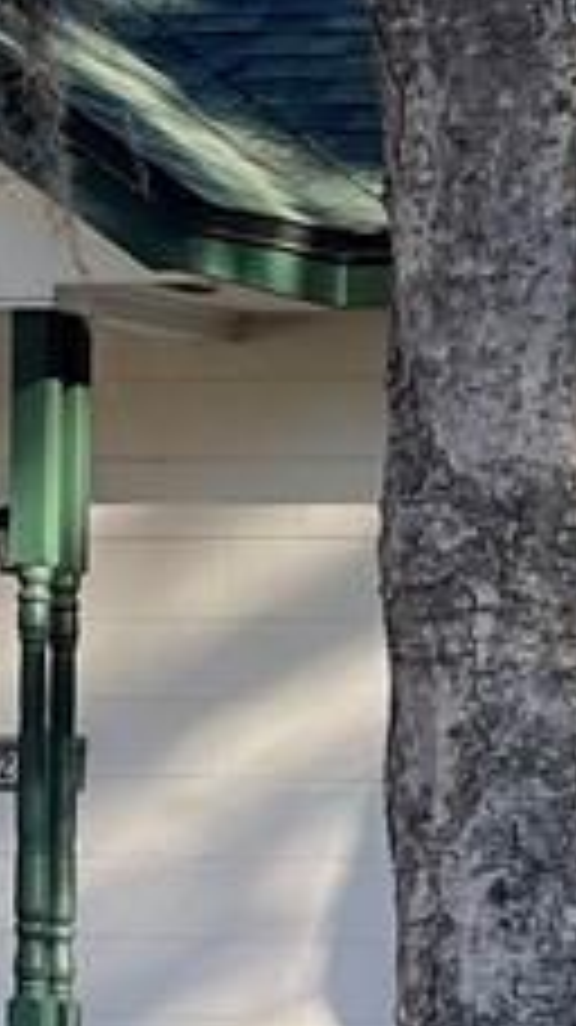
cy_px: 706
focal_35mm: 191
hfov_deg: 6.3
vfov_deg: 11.3
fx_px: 5194
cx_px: 202
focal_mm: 5.1
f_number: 1.6
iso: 32
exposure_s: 1/625
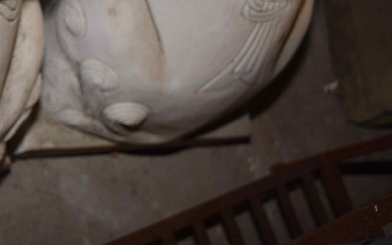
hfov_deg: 21.4
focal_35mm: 94
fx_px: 1005
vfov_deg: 13.7
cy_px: 4
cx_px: 7
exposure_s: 1/60
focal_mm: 29
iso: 125
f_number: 4.2
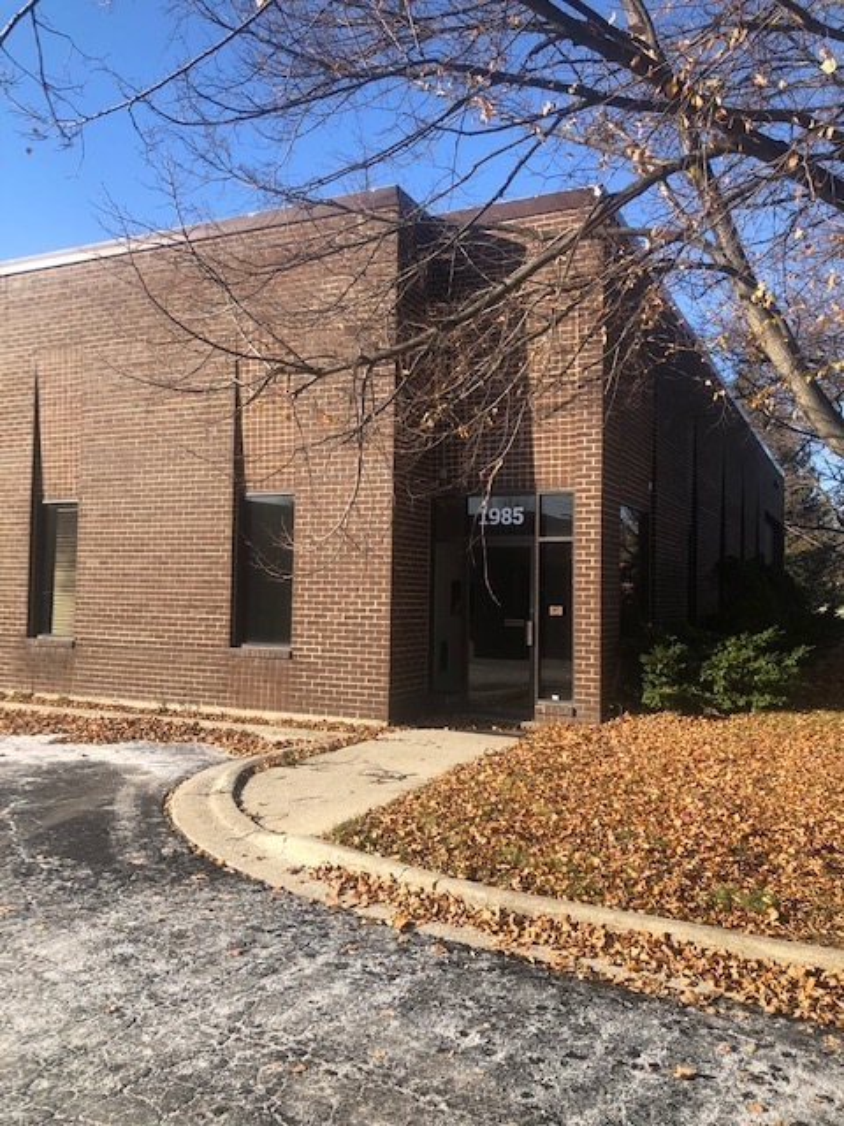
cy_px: 563
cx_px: 422
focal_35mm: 28
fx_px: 910
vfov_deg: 63.4
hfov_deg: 49.7
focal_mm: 3.99
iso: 20
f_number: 1.8
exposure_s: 1/1000
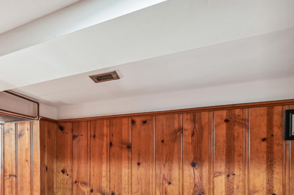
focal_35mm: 26
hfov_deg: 58.3
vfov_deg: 46.7
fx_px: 212
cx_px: 24
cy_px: 158
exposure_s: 2.5
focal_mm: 14
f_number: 8
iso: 100
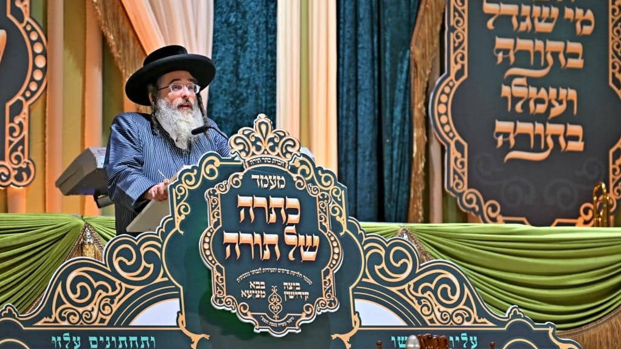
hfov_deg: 6.9
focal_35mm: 315
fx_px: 5186
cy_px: 153
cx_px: 311
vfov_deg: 3.9
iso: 400
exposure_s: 1/250
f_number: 2.8
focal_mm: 200
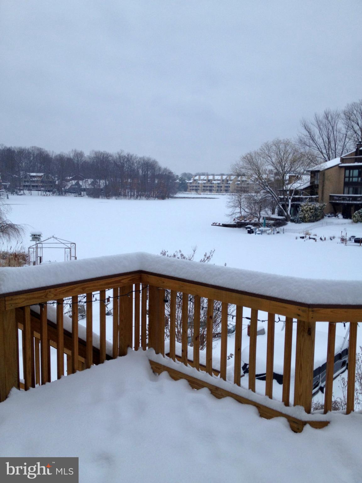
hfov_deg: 40.7
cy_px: 242
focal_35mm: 35
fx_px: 488
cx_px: 181
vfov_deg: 52.6
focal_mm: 4.28
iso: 50
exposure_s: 1/40
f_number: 2.4
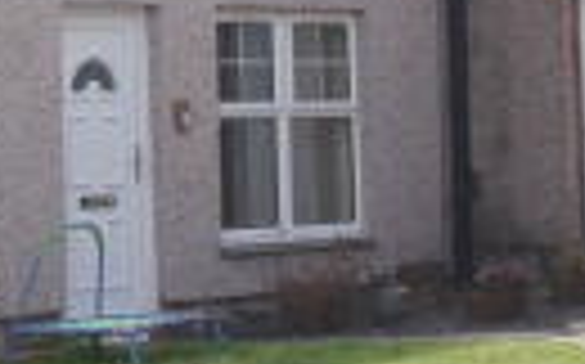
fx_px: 2621
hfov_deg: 12.4
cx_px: -140
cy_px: -151
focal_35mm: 165
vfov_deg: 7.8
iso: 100
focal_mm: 35
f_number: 10
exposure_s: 1/125
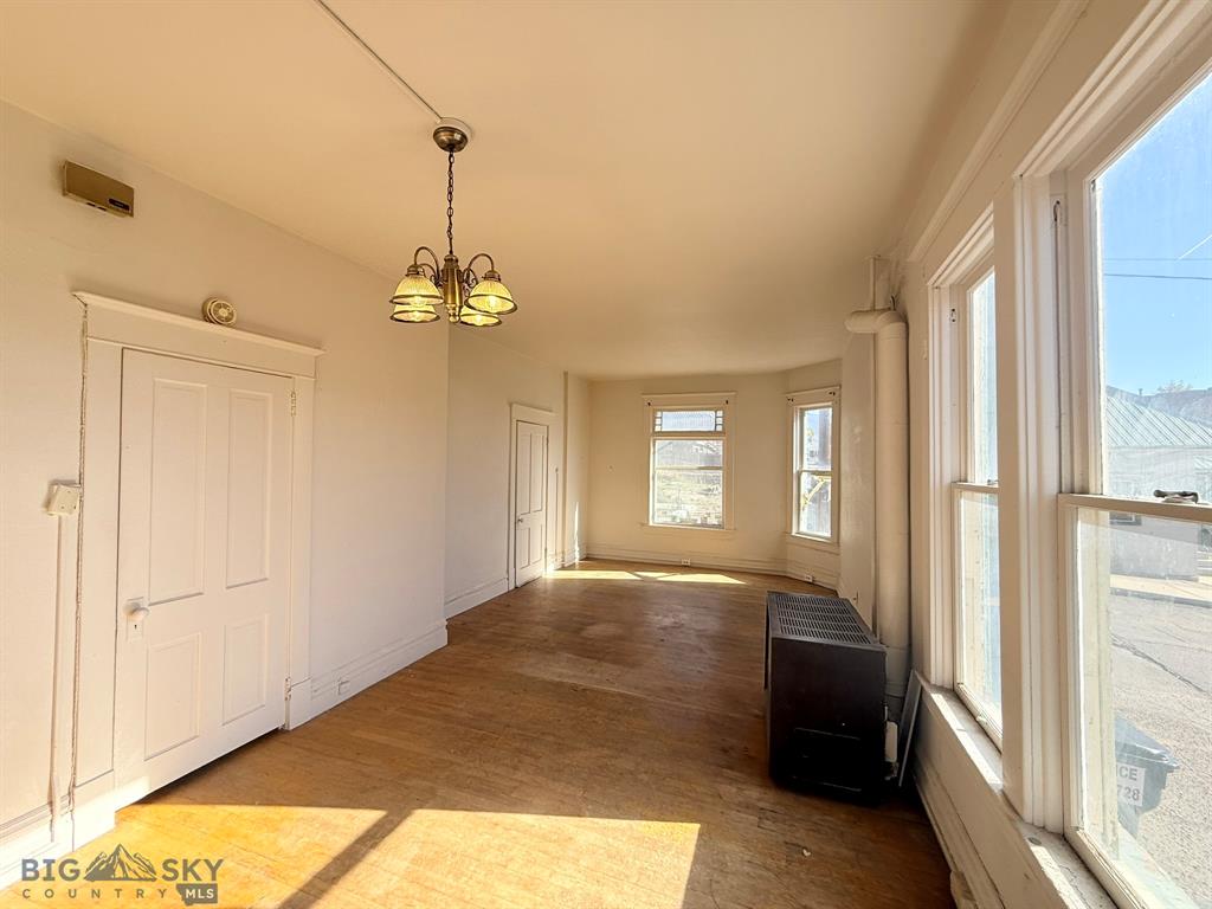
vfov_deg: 85.7
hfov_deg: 102.1
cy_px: 454
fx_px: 490
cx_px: 606
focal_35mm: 14
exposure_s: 1/381
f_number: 2.2
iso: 64
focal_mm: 2.22
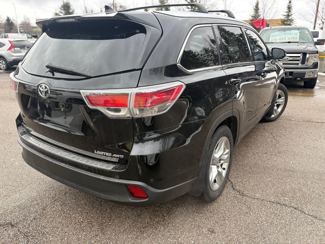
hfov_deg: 67.3
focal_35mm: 26
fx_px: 244
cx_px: 162
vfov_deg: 53.1
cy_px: 122
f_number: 1.6
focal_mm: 5.96
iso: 50
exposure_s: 1/309
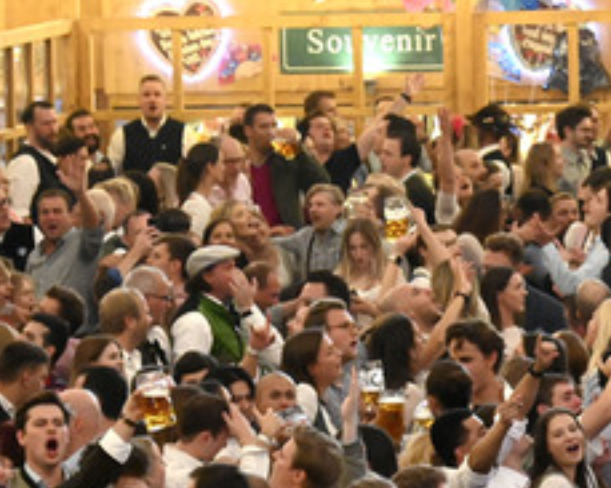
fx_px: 8514
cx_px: 566
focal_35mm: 471
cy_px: 355
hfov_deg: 4.1
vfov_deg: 3.3
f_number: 6.3
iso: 12800
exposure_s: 1/160
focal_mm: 170
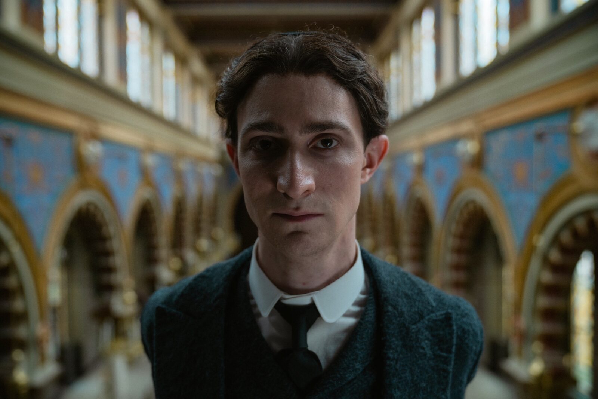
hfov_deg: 54.4
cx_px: 299
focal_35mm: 35
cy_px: 200
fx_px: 581
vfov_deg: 37.9
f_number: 2.8
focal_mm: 35
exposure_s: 1/320
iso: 400
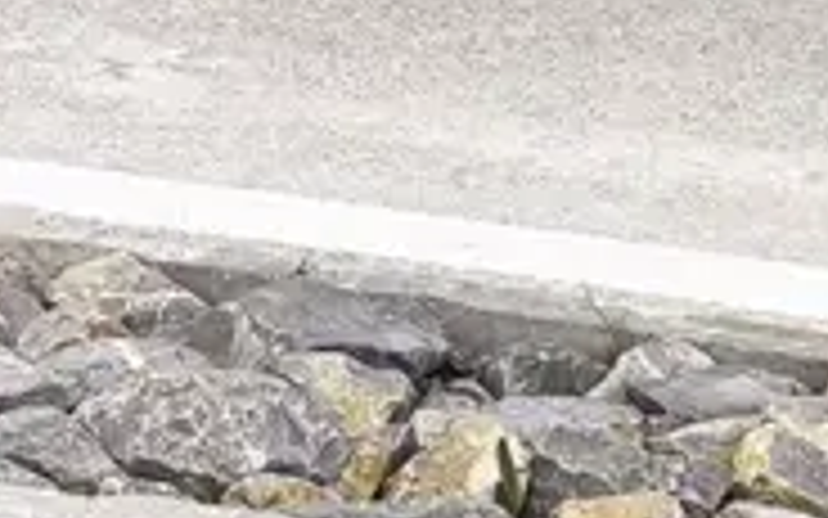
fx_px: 5980
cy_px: -1077
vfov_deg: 4.7
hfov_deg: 7.6
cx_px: -904
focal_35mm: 265
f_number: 1.65
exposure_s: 1/371
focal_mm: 6.14
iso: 50
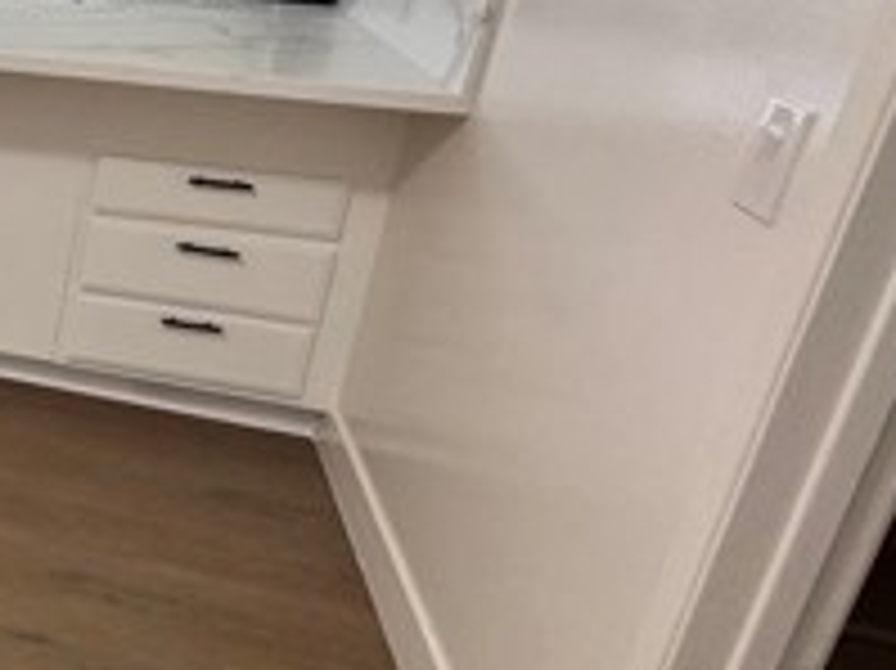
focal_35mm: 45
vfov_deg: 31.8
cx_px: -419
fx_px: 1164
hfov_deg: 28.7
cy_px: 198
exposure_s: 1/120
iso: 200
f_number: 2.2
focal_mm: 2.22
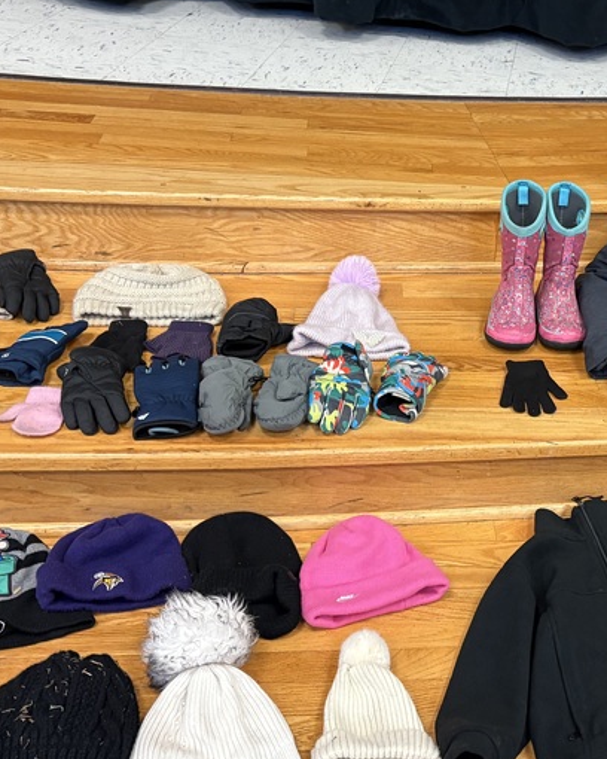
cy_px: 341
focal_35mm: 51
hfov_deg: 28.8
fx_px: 1145
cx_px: 512
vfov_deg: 36.6
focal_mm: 5.96
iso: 250
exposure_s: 1/60
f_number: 1.6
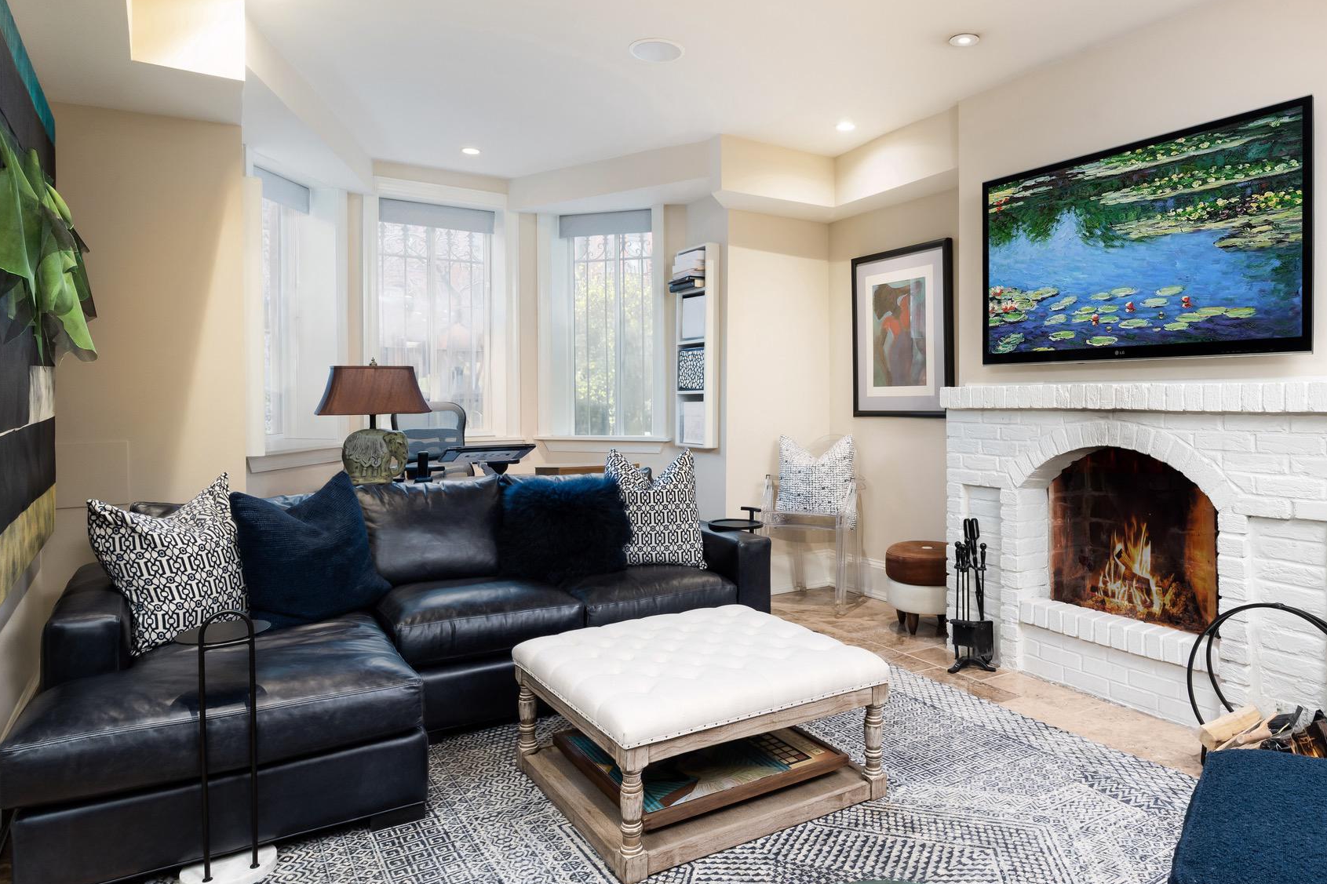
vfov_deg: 55.0
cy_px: 405
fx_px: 848
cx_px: 773
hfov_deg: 75.5
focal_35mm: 23
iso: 800
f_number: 13
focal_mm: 19
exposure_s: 1/30
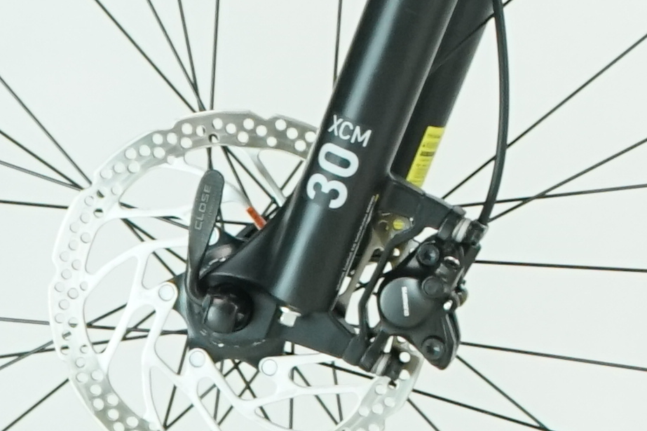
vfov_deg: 4.1
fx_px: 6073
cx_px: 1532
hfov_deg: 5.9
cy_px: -136
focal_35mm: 338
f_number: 5.6
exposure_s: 1/200
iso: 1600
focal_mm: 52
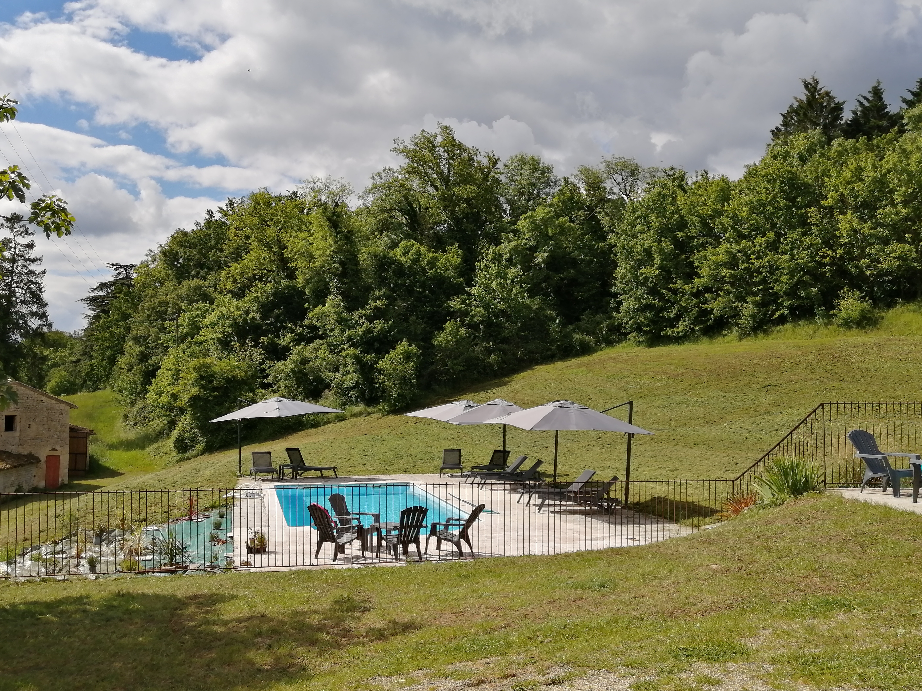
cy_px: 346
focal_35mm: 36
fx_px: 959
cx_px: 461
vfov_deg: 39.7
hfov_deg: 51.4
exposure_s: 1/2488
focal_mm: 3.62
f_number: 1.8
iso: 50
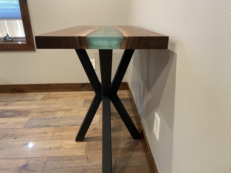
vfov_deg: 53.1
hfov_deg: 67.3
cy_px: 86
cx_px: 116
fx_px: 174
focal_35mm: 26
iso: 400
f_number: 1.8
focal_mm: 4.25
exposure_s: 1/60
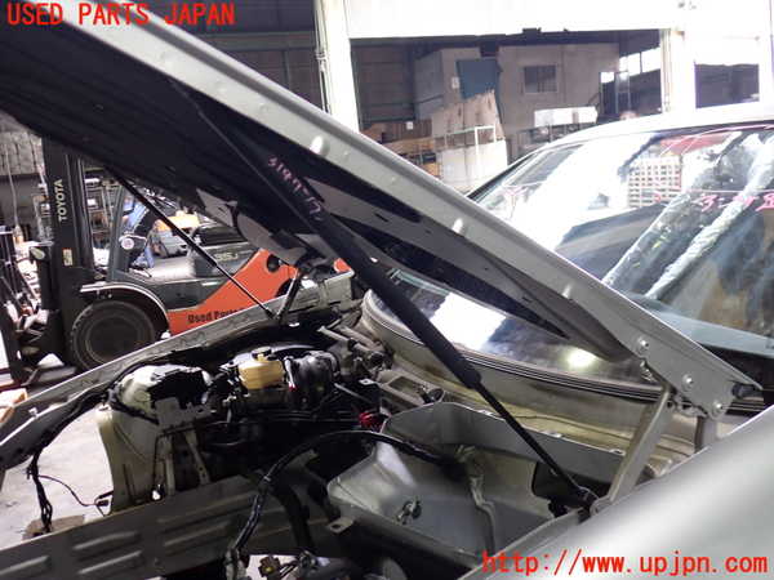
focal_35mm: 30
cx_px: 387
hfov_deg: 60.0
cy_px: 290
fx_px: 671
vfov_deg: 46.8
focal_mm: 5.4
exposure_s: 1/50
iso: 200
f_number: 2.3
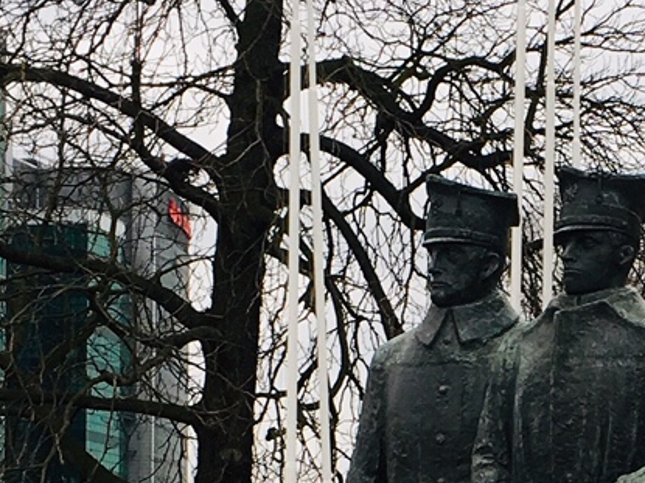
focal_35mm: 141
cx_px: 693
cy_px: 676
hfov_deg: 13.7
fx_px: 2626
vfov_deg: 10.2
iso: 25
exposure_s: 1/100
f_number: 2.2
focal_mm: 4.15
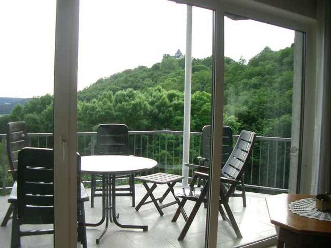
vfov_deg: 40.7
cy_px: 124
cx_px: 166
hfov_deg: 52.6
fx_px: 335
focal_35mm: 35
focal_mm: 5.8
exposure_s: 1/160
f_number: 2.6
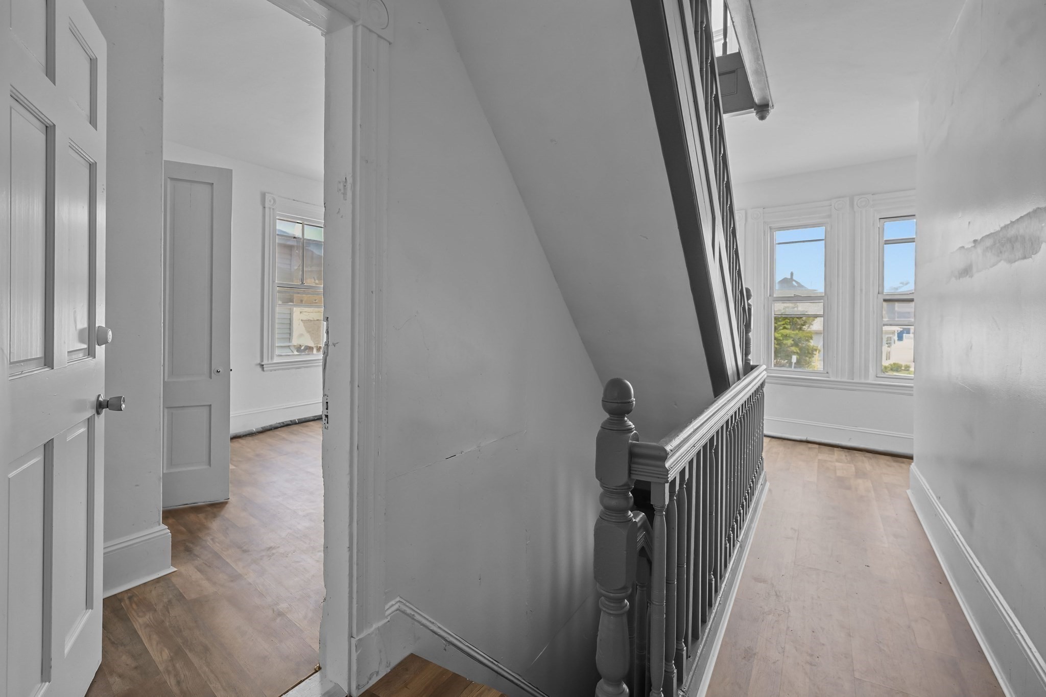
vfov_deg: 70.4
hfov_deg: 93.3
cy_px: 348
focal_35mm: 17
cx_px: 523
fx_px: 494
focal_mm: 17
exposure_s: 1/10
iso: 320
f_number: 6.3
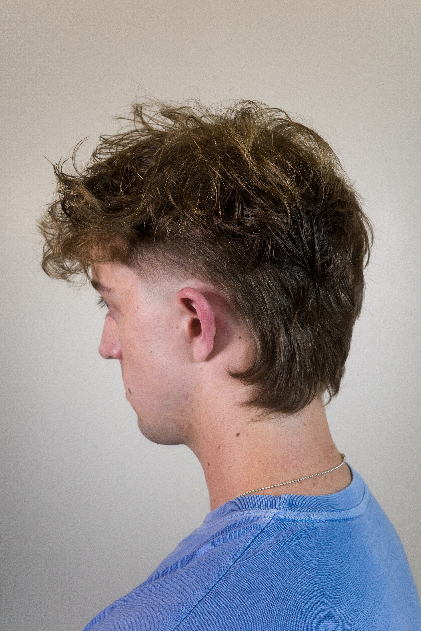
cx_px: 210
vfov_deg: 48.5
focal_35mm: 40
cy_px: 316
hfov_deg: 33.4
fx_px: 702
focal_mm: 26
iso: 1000
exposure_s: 1/100
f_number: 5.6
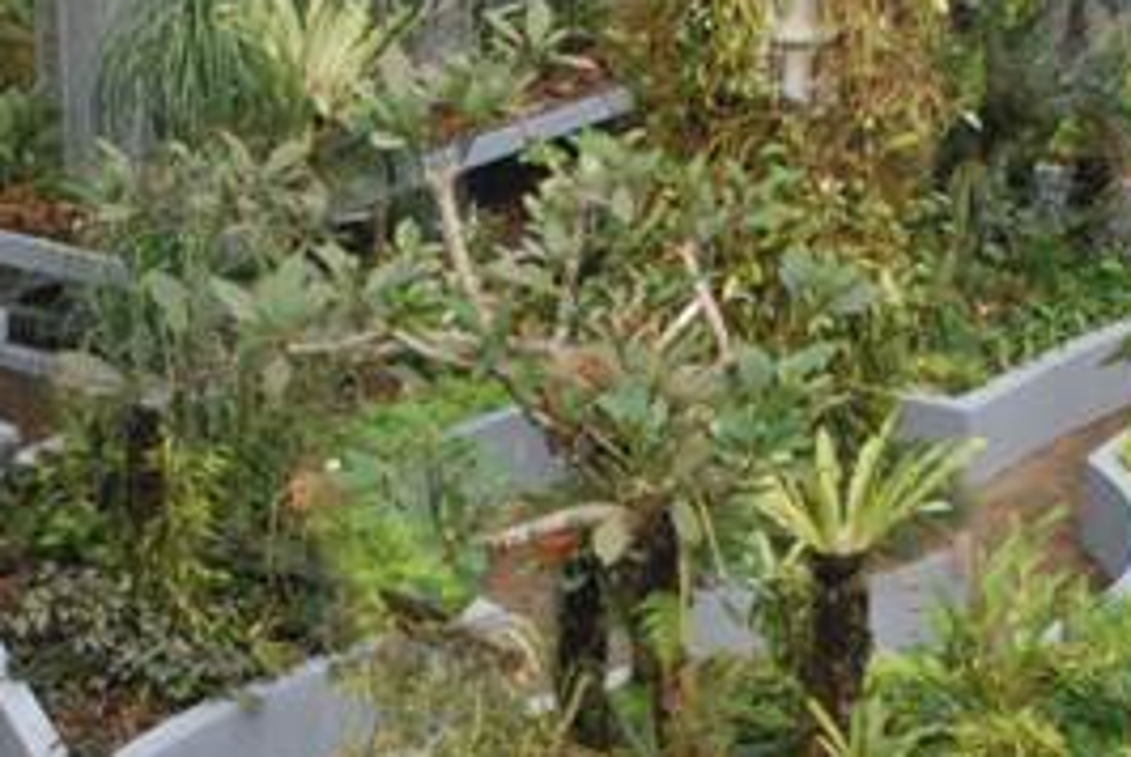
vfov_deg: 14.1
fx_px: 3019
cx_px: 349
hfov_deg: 21.1
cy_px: 693
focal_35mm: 96
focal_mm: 20
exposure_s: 1/320
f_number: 9
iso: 1250
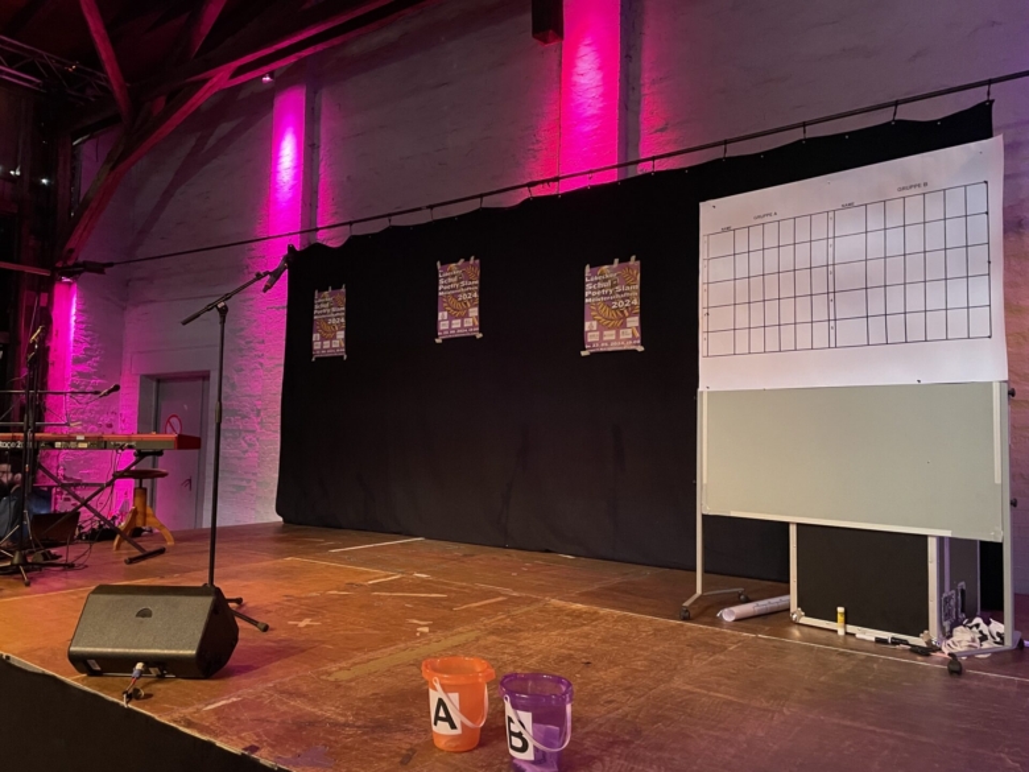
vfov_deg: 53.1
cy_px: 386
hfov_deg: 67.3
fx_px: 773
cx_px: 514
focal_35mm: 26
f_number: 1.6
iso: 640
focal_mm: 4.2
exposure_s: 1/25
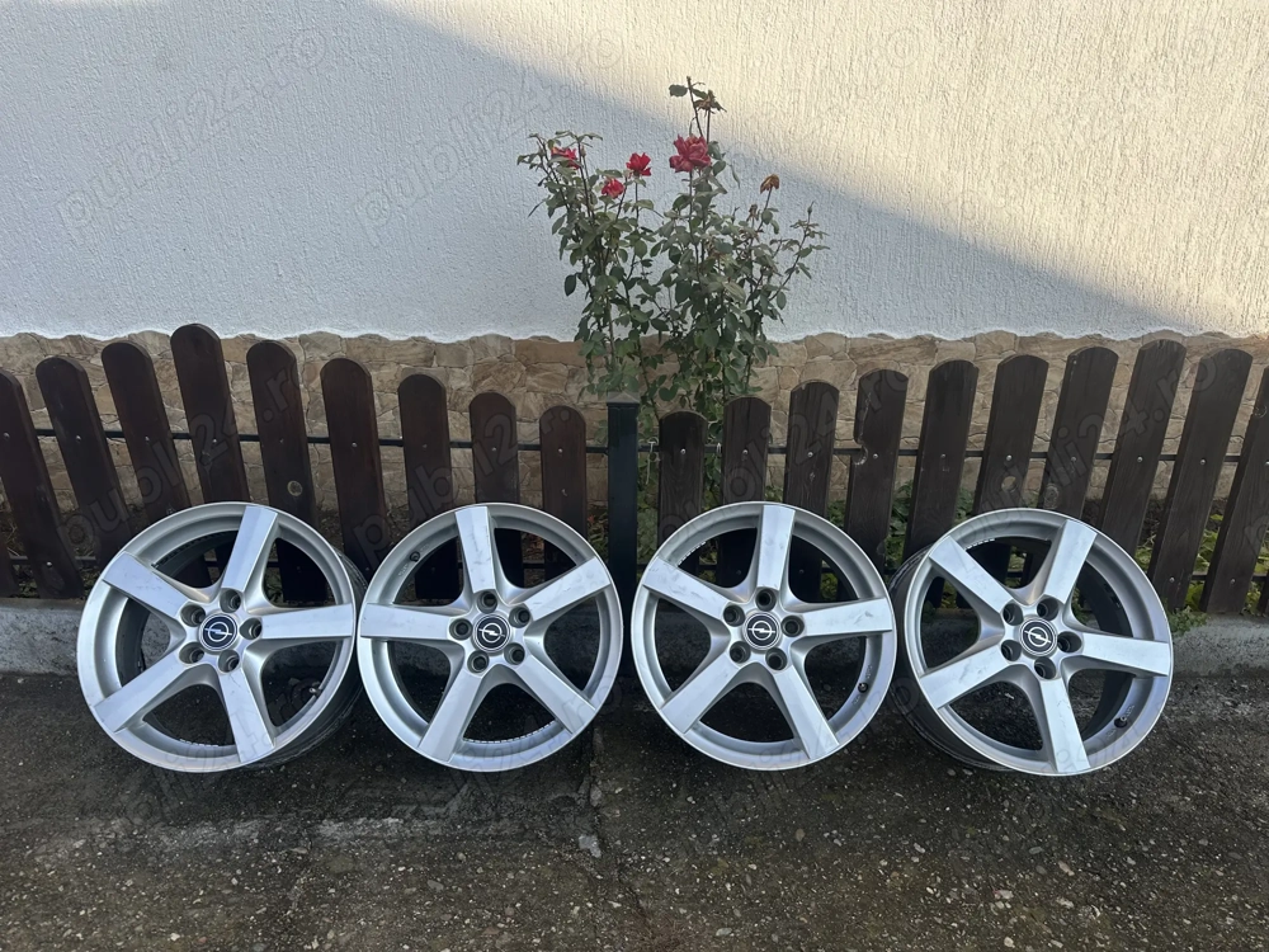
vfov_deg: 56.8
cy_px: 476
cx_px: 634
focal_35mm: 24
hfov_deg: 71.6
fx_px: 880
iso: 80
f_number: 1.78
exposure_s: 1/1949
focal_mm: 6.86
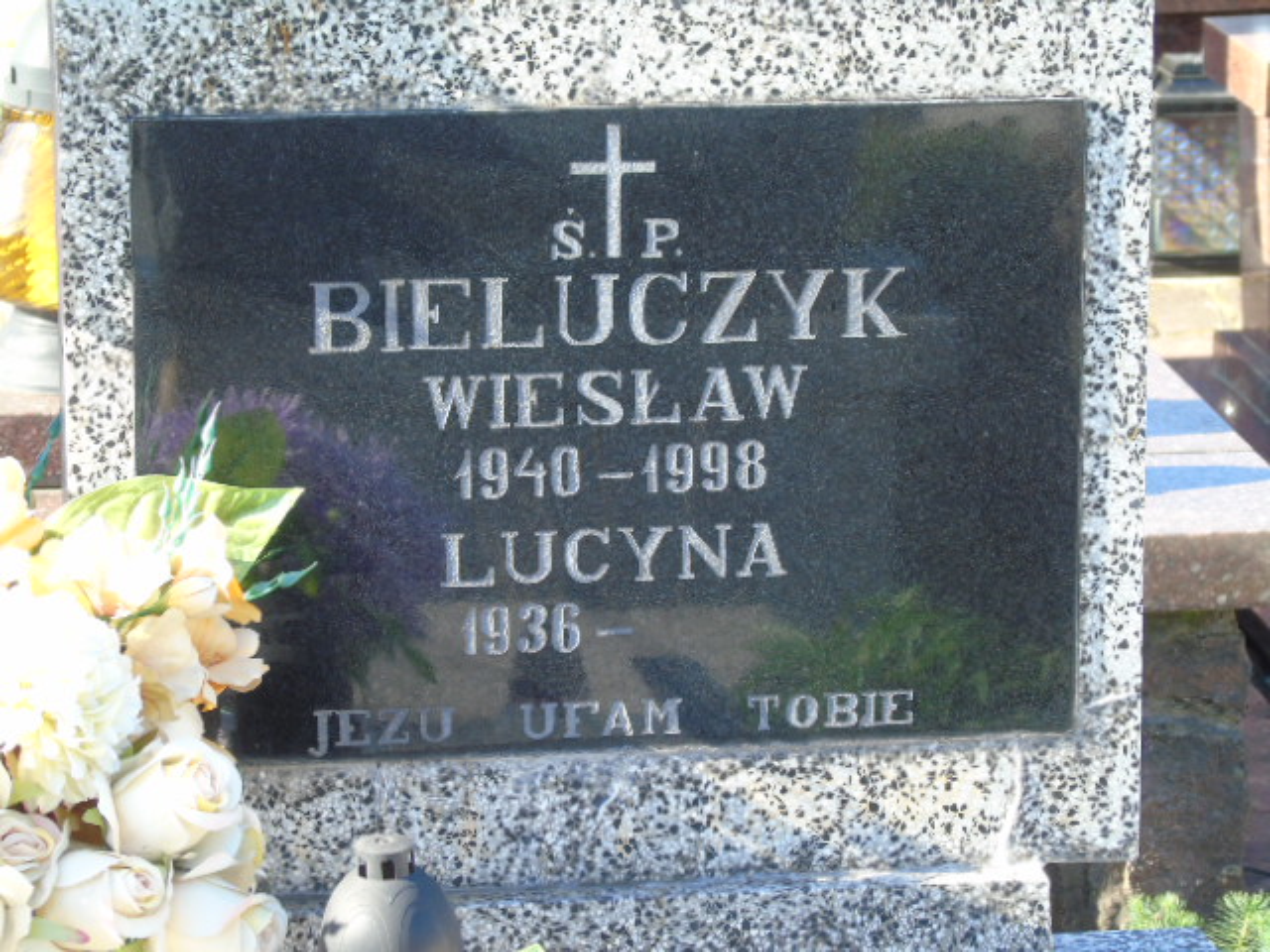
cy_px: 476
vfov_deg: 9.2
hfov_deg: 12.2
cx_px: 635
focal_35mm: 162
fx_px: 5943
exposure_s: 1/125
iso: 200
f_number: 4.9
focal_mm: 29
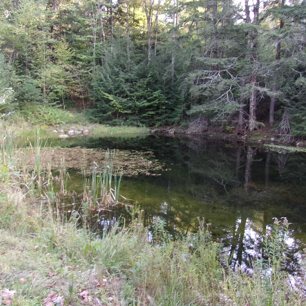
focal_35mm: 32
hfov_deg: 51.0
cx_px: 173
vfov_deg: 51.1
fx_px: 320
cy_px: 153
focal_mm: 4.9
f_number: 3
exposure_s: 1/34
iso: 121
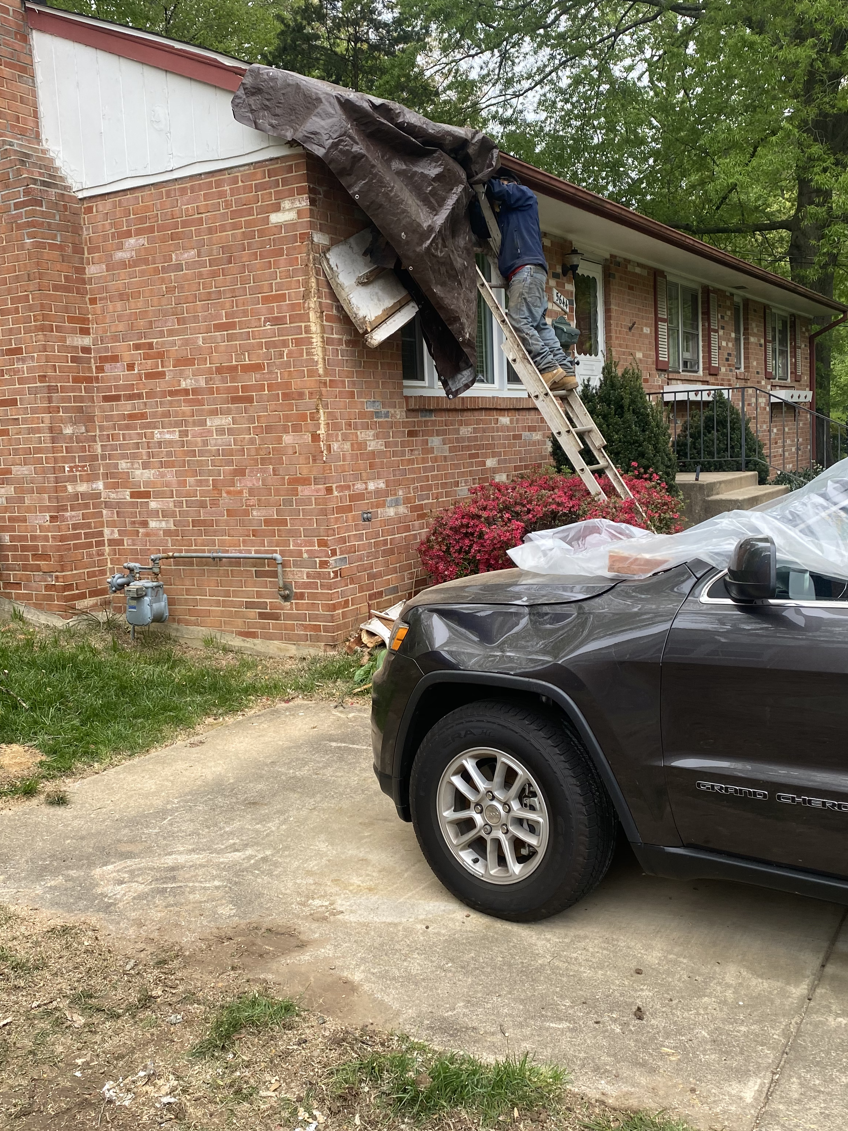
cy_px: 579
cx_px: 422
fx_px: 1111
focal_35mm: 34
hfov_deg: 41.8
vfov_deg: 54.0
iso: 32
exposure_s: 1/238
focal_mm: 4.25
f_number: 1.8
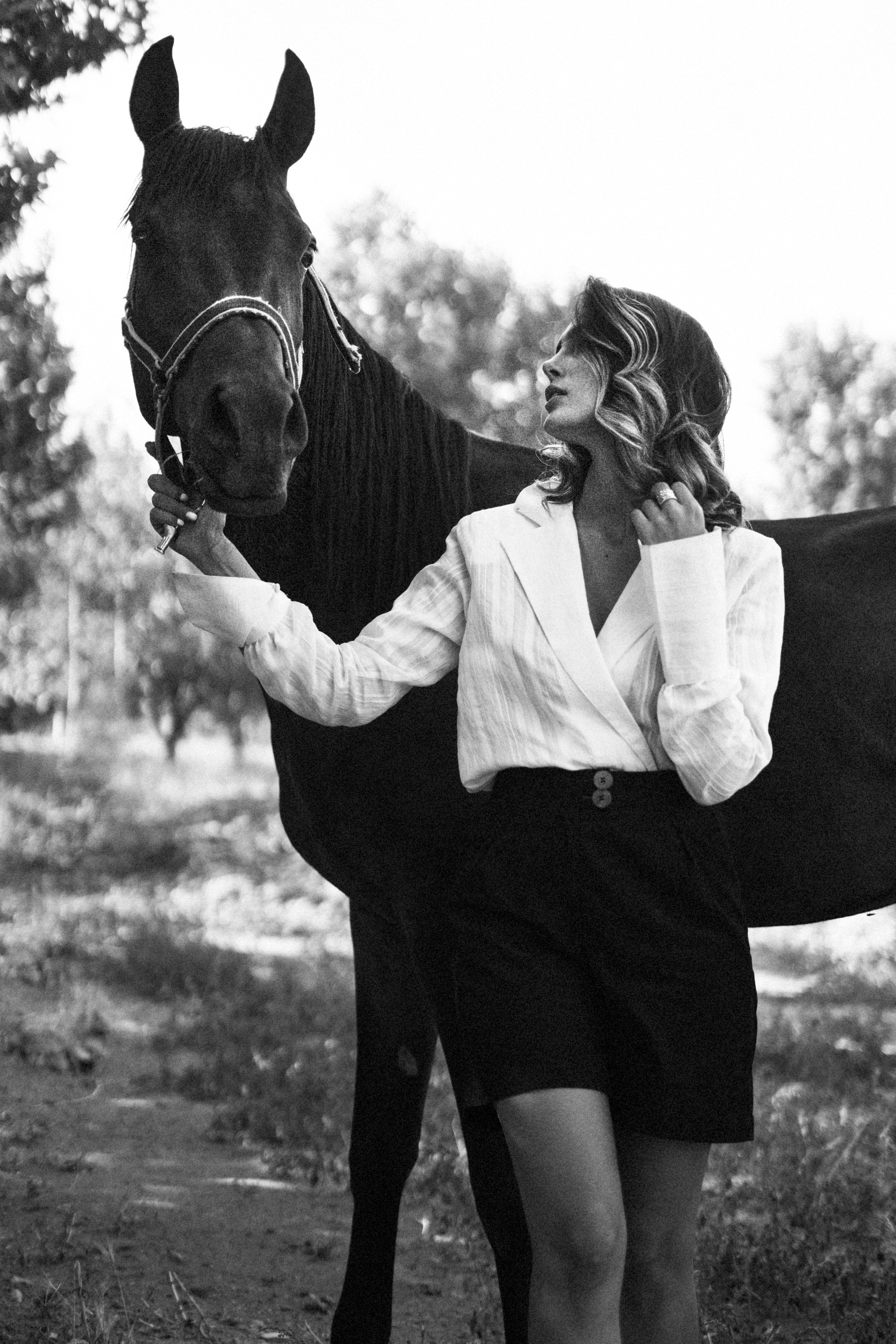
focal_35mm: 50
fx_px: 1866
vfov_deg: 39.6
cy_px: 672
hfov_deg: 27.0
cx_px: 448
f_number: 1.8
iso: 800
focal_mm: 50
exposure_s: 1/4000
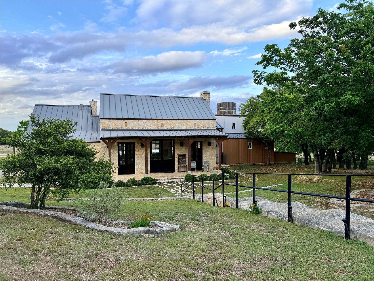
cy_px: 140
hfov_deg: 71.6
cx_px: 187
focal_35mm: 24
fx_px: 259
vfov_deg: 56.8
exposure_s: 1/1018
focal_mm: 6.76
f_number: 1.78
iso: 80
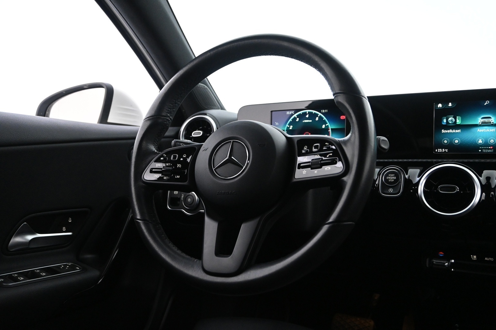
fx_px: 413
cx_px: 248
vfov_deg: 43.6
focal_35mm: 30
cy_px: 165
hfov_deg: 61.9
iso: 3200
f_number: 3.8
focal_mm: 20
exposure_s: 1/40
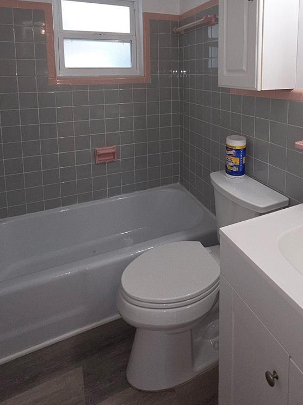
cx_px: 183
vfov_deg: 73.4
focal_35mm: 21
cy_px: 101
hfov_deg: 62.8
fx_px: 245
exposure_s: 1/60
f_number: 2.2
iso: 100
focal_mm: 2.2
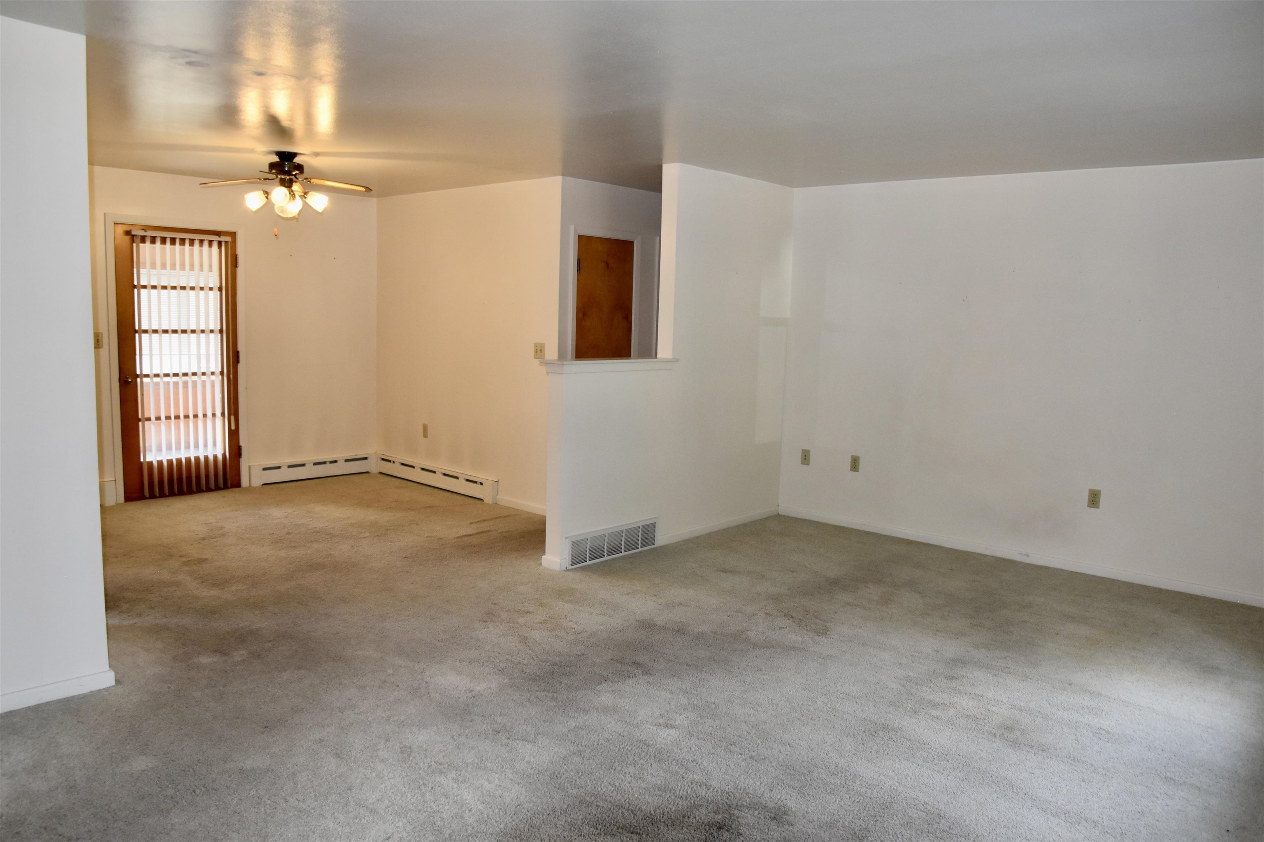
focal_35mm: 24
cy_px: 421
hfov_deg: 73.8
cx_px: 632
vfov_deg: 53.1
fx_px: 842
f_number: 5
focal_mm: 16
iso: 800
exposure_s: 1/100
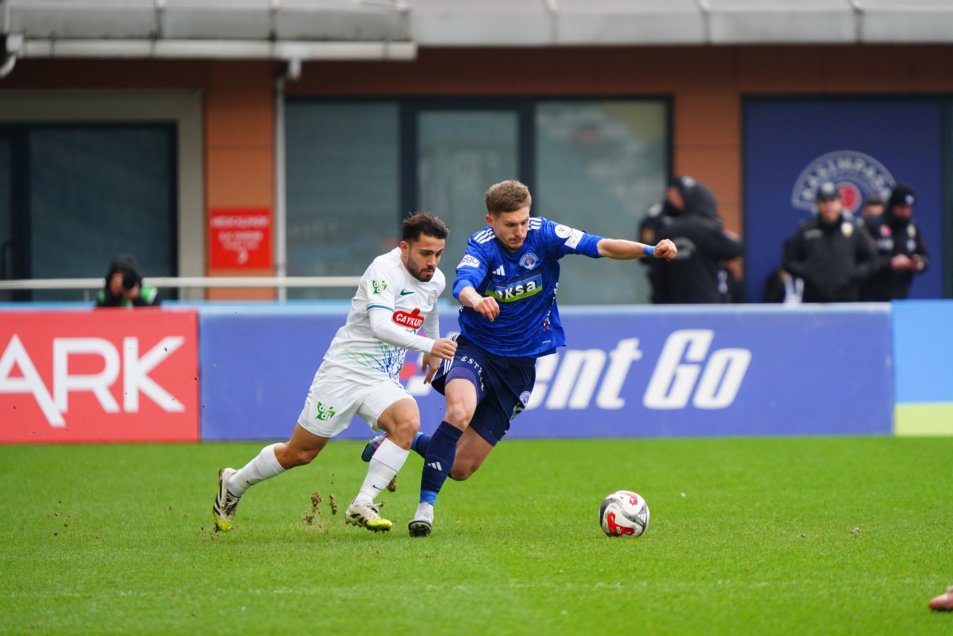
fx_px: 15882
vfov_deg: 2.3
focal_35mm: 600
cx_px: 476
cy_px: 318
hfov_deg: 3.4
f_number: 6.3
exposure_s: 1/2000
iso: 2500
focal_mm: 600
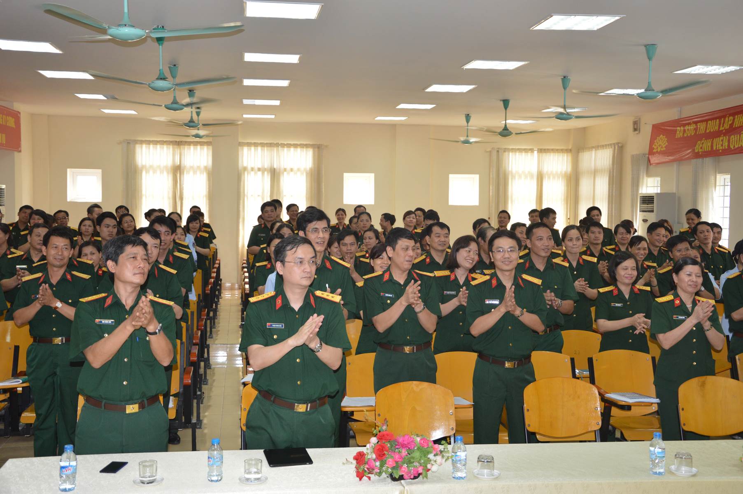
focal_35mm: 45
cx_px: 372
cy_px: 247
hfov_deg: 43.6
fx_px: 928
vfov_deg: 29.8
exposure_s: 1/60
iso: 640
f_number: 4.2
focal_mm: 30
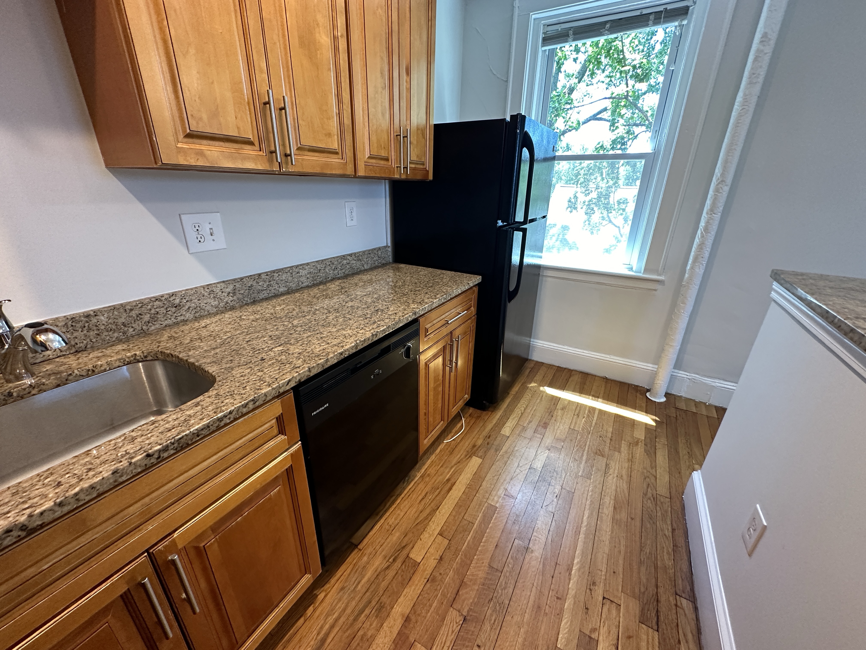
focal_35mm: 14
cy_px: 325
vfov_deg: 85.7
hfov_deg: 102.1
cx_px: 433
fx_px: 350
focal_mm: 2.22
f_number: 2.2
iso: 250
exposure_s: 1/120
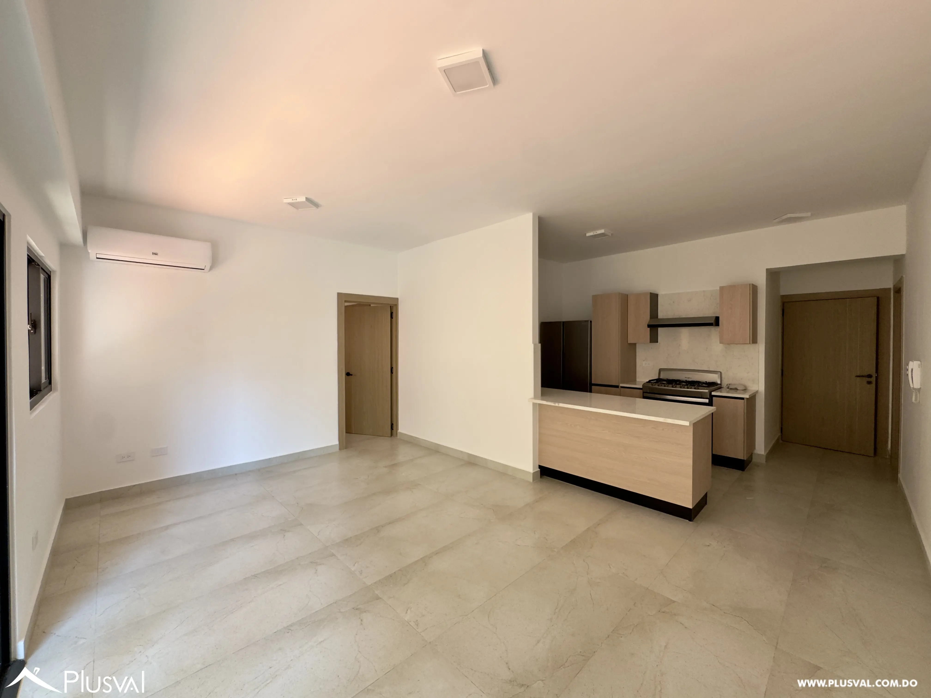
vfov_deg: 85.7
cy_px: 349
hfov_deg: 102.1
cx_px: 466
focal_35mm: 14
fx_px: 377
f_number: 2.2
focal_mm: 2.22
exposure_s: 1/99
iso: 80
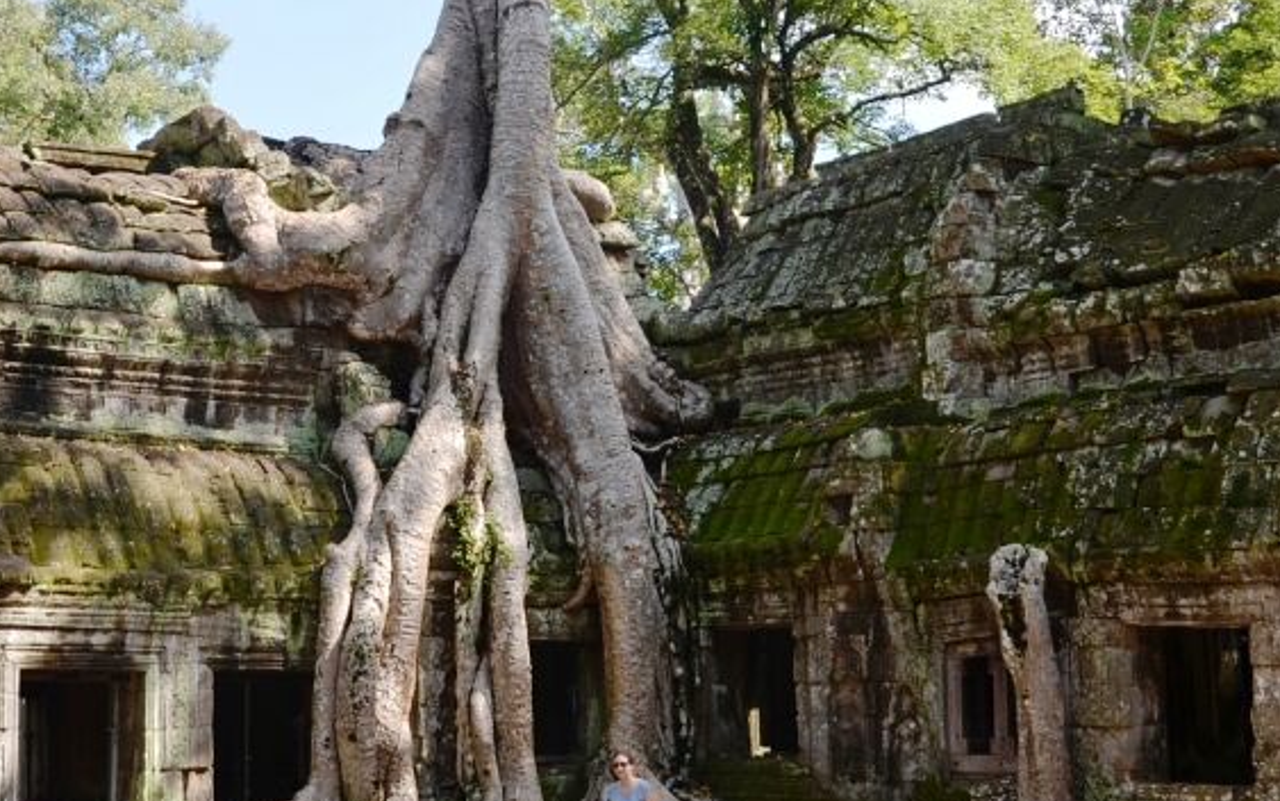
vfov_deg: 21.2
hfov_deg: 33.4
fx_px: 2128
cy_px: 296
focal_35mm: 61
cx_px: 530
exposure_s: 1/200
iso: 100
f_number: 5.6
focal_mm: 22
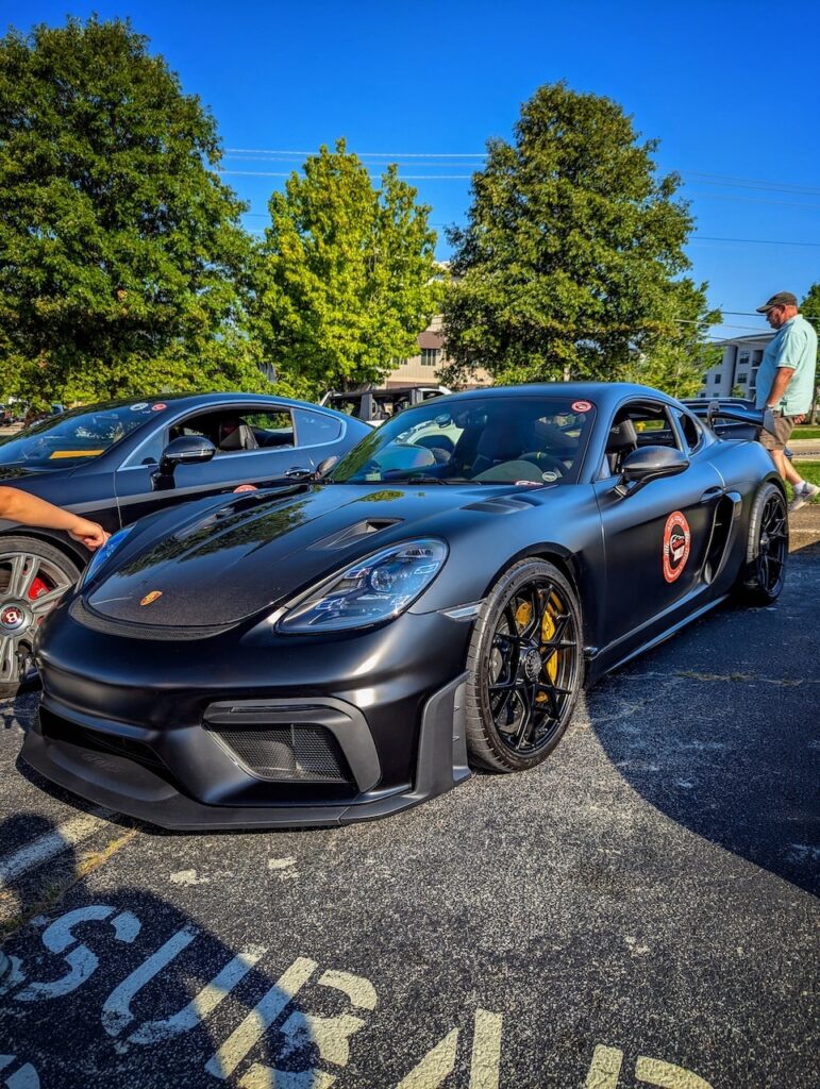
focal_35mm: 24
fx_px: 756
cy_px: 544
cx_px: 410
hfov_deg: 56.9
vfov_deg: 71.5
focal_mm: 6.81
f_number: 1.9
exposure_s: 1/640
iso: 40
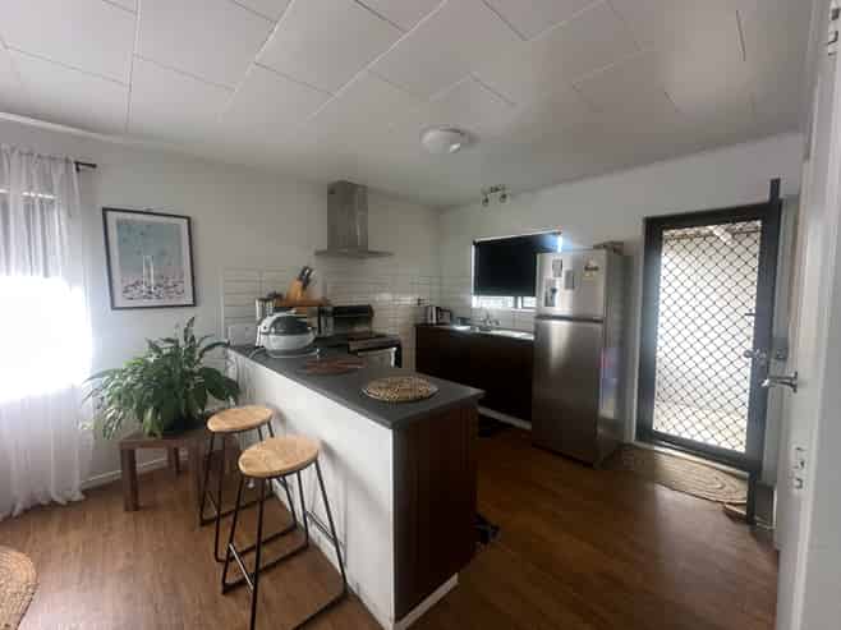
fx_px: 340
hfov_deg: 102.1
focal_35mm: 14
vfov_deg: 85.6
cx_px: 420
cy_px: 315
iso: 250
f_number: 2.2
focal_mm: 2.22
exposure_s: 1/50
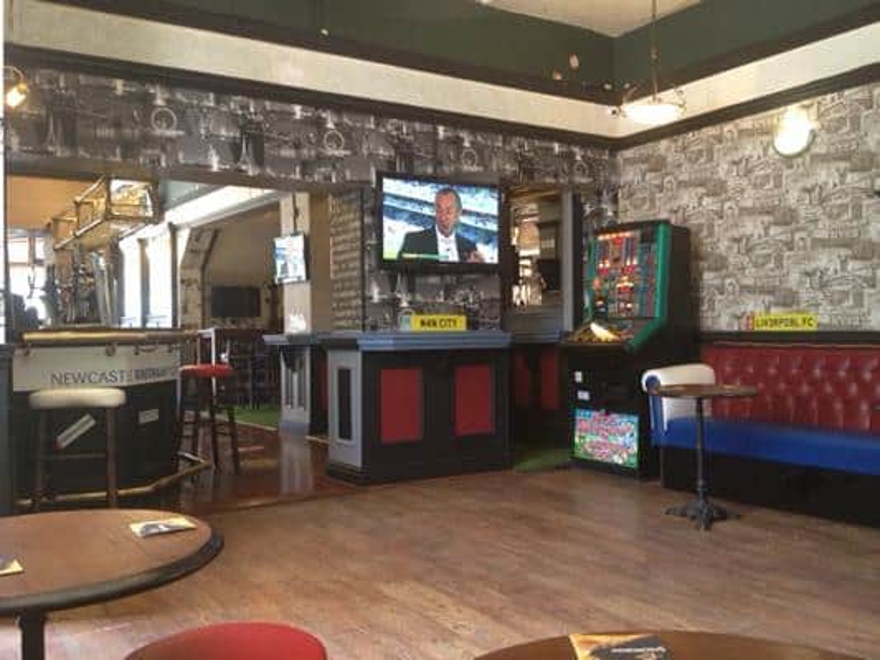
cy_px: 330
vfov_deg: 40.7
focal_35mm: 35
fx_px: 890
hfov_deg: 52.6
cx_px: 440
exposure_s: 1/20
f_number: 2.4
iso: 125
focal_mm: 4.28
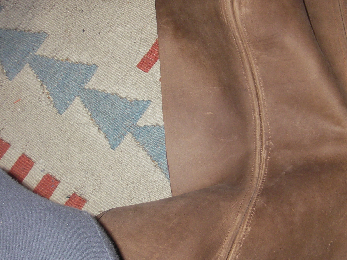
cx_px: 219
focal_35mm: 52
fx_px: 521
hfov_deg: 36.6
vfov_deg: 28.0
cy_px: 125
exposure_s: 1/30
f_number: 3.3
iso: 100
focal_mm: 6.3
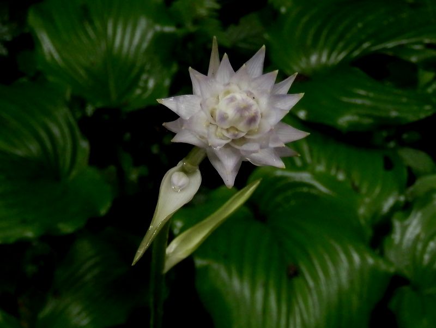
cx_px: 218
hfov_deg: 38.9
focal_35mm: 49
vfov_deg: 29.7
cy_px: 164
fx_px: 618
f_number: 4
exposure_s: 1/40
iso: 200
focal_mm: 8.9
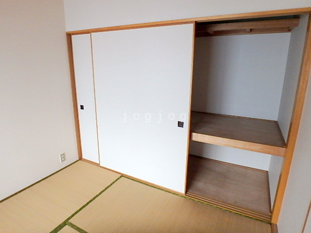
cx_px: 156
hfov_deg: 79.0
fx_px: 189
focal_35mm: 21
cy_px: 116
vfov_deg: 63.4
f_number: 3.5
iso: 320
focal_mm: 3.7
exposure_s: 1/30
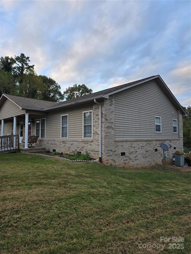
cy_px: 127
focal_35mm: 23
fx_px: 169
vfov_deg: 73.9
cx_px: 96
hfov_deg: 58.9
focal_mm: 6.3
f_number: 1.7
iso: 40
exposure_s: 1/180
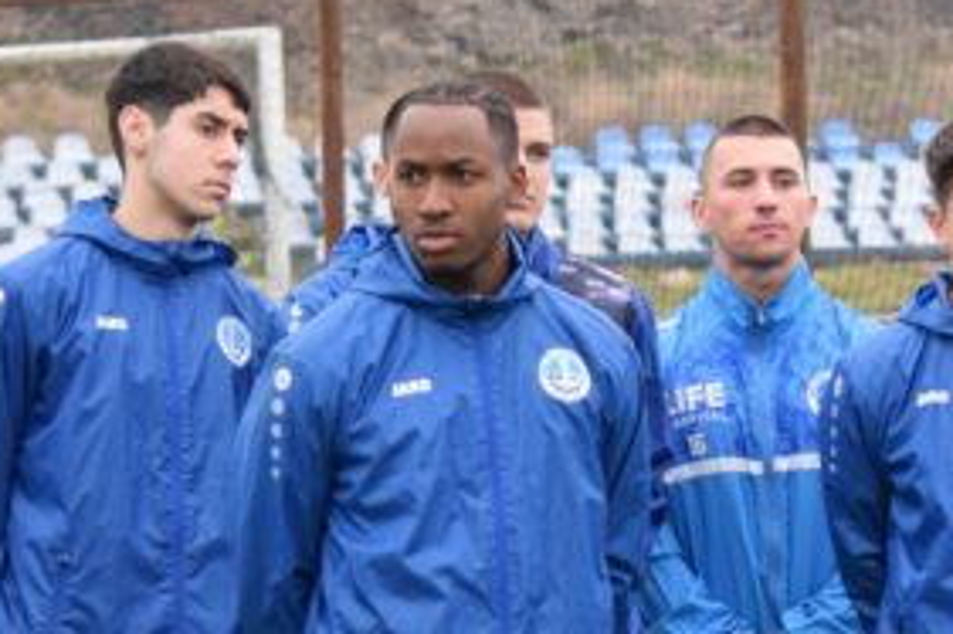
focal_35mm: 290
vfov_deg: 4.7
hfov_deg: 7.1
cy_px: 336
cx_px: 777
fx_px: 7672
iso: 1600
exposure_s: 1/640
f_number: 4.5
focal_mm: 78
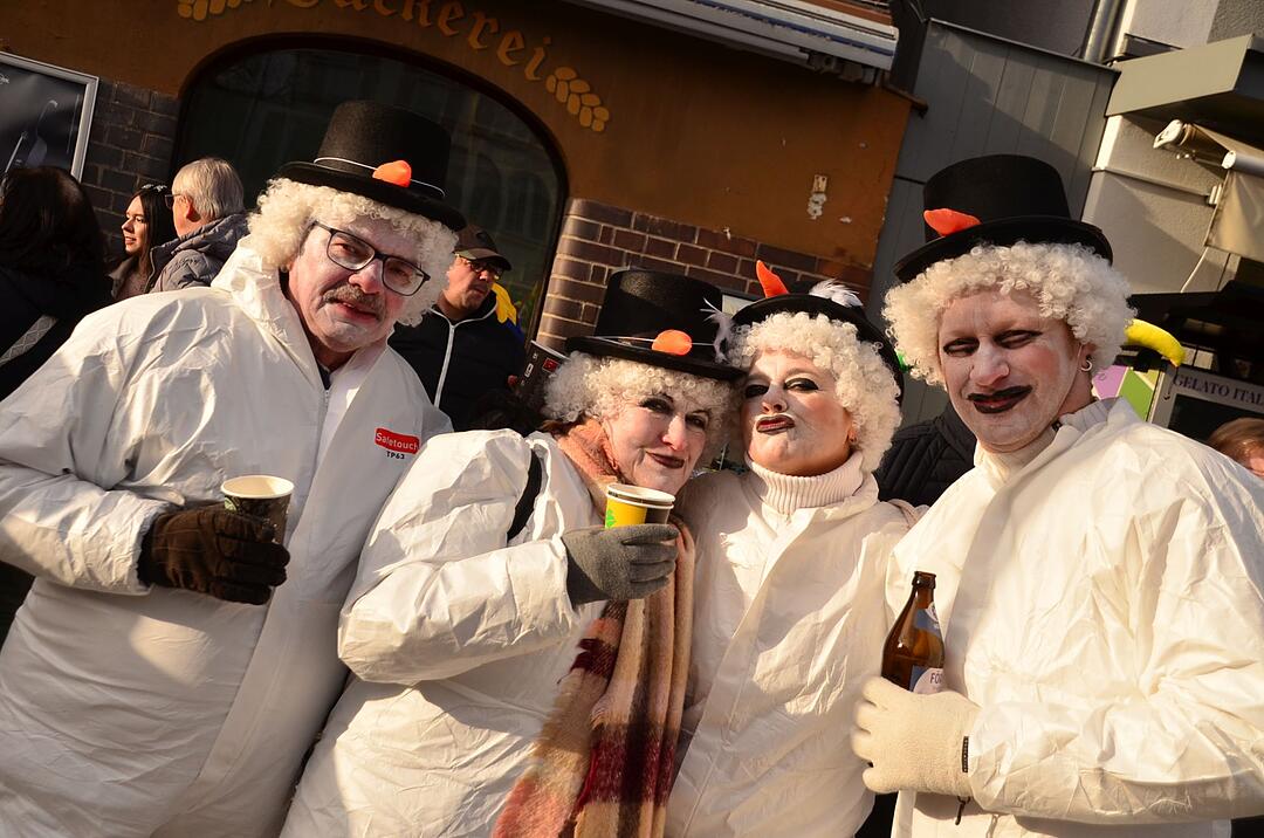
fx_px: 1419
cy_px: 419
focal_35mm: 40
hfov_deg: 48.0
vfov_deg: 32.9
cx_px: 632
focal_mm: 27
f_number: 5.6
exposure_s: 1/2000
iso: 400
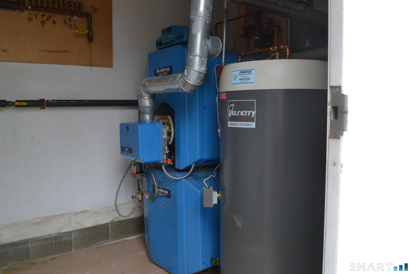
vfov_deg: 43.6
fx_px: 342
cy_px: 137
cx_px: 206
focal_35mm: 30
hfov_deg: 61.9
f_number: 5.6
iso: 360
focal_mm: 20
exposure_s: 1/125
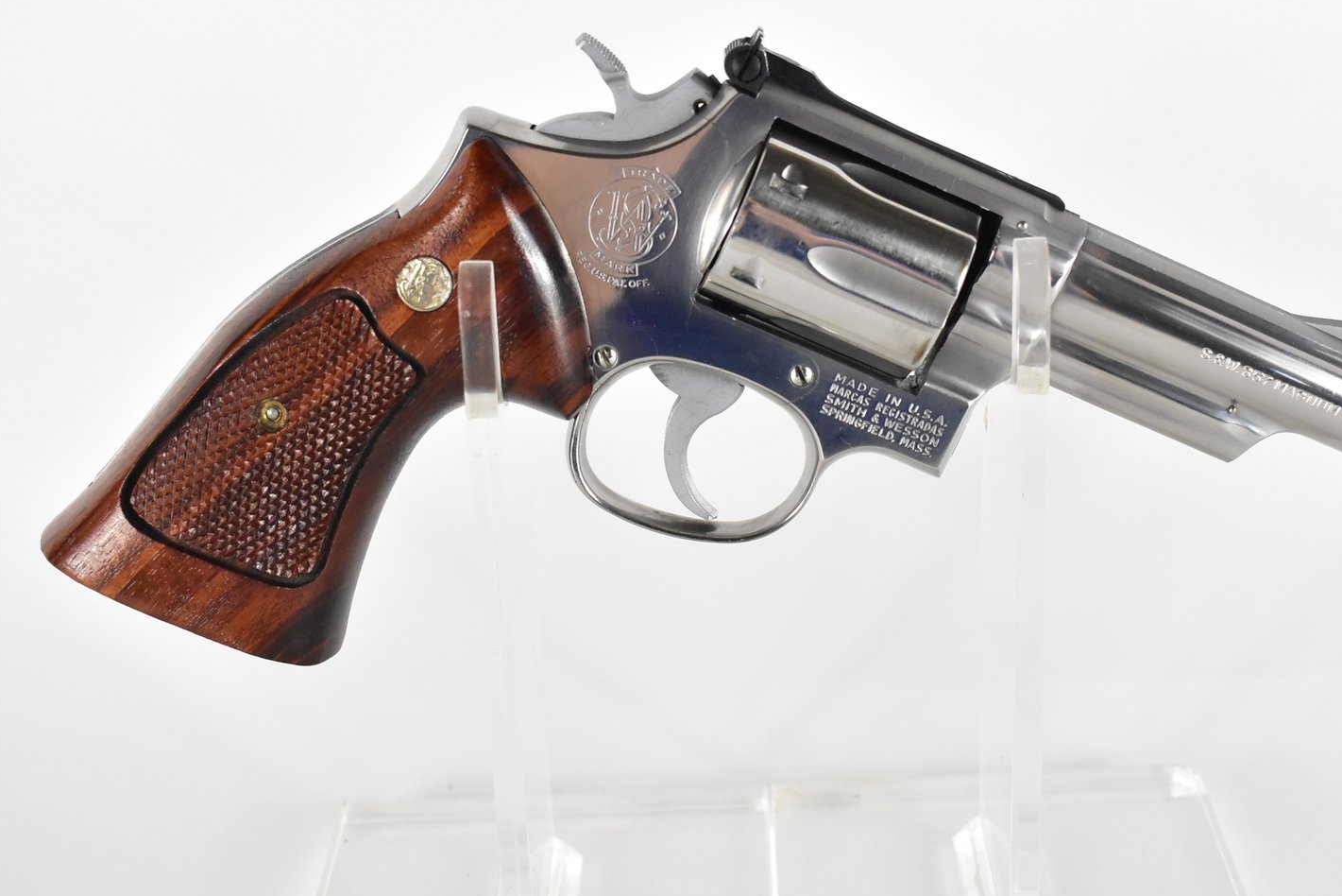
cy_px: 379
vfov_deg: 24.3
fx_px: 2073
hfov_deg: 35.8
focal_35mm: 56
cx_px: 742
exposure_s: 1/200
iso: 3200
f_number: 7.1
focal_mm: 31
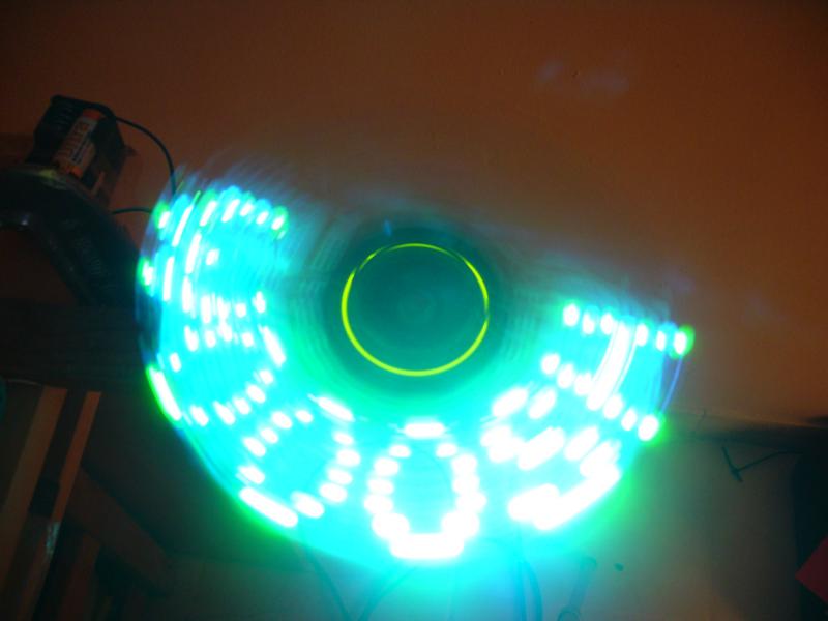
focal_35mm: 35
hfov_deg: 52.6
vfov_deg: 40.7
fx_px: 837
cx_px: 414
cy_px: 310
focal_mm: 5.8
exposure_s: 15
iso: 100
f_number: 2.8
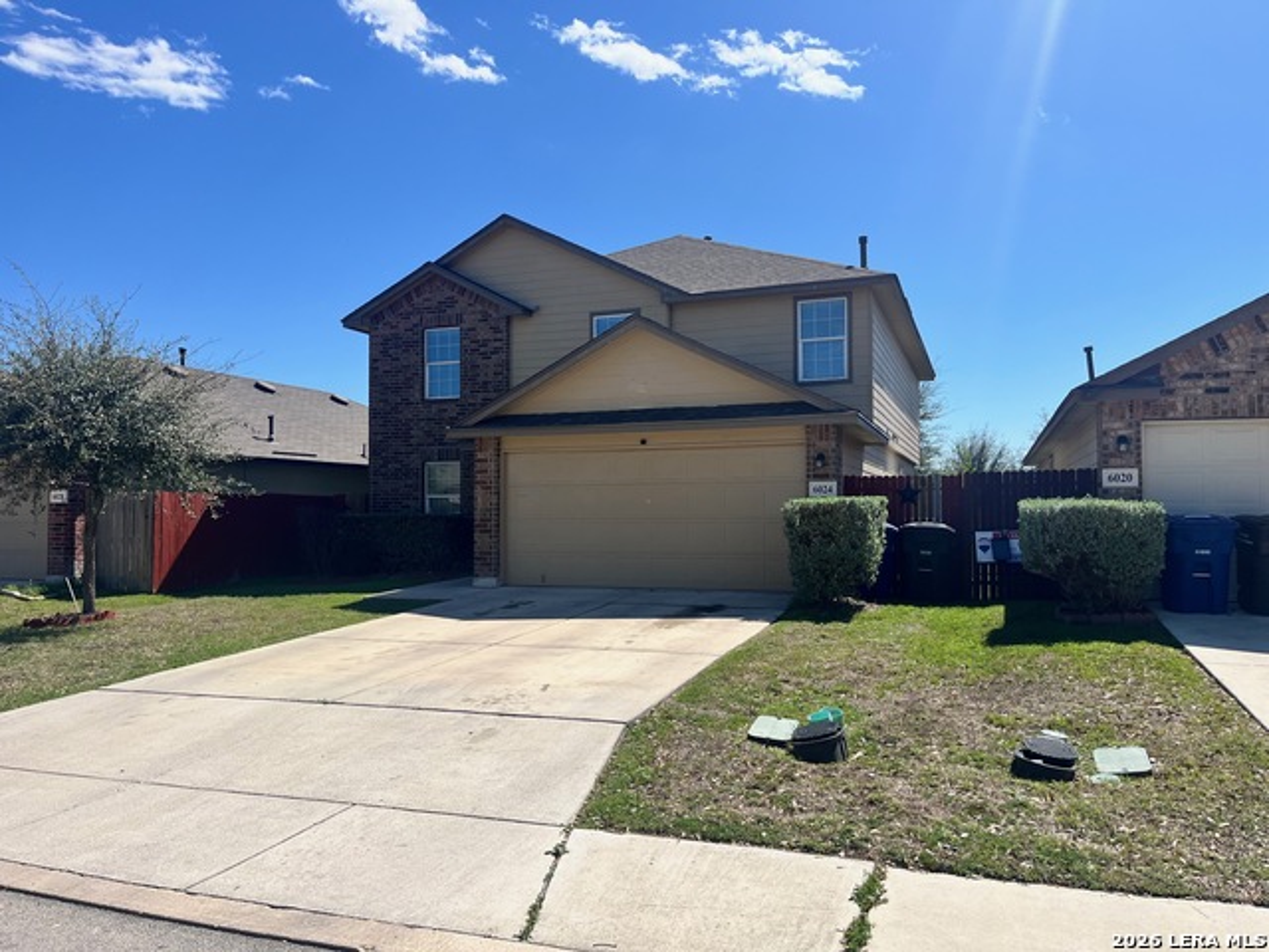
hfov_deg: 67.3
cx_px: 634
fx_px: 953
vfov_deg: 53.1
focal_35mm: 26
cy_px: 476
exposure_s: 1/4651
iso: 50
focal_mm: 5.1
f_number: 1.6
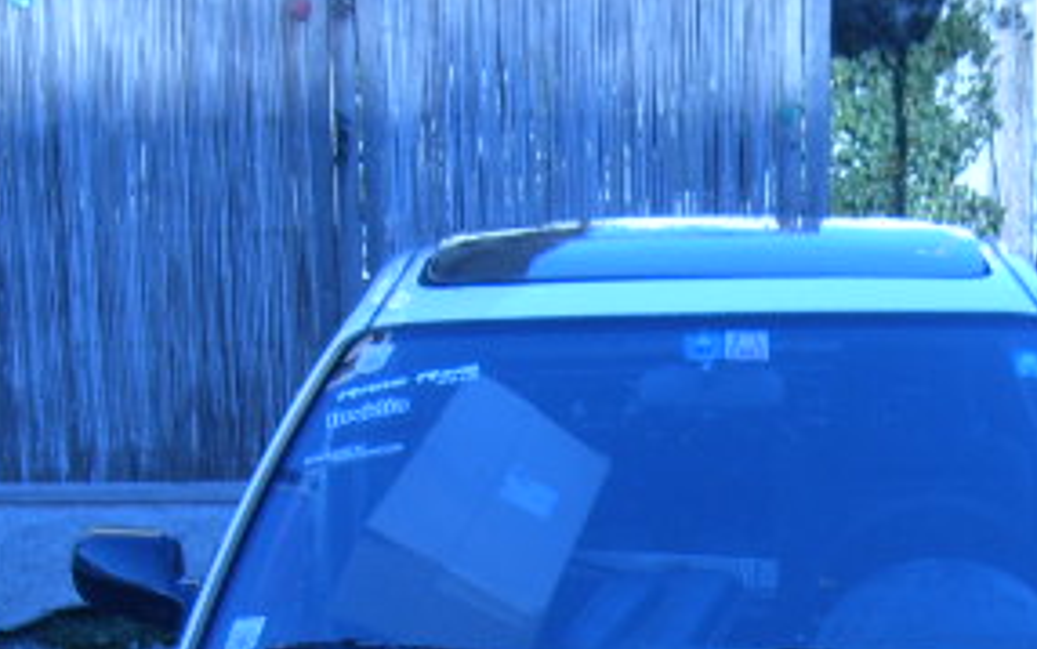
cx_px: 761
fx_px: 2347
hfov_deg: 24.7
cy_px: 863
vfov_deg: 15.0
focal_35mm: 83
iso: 50
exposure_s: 1/90
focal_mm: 5.8
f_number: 5.8
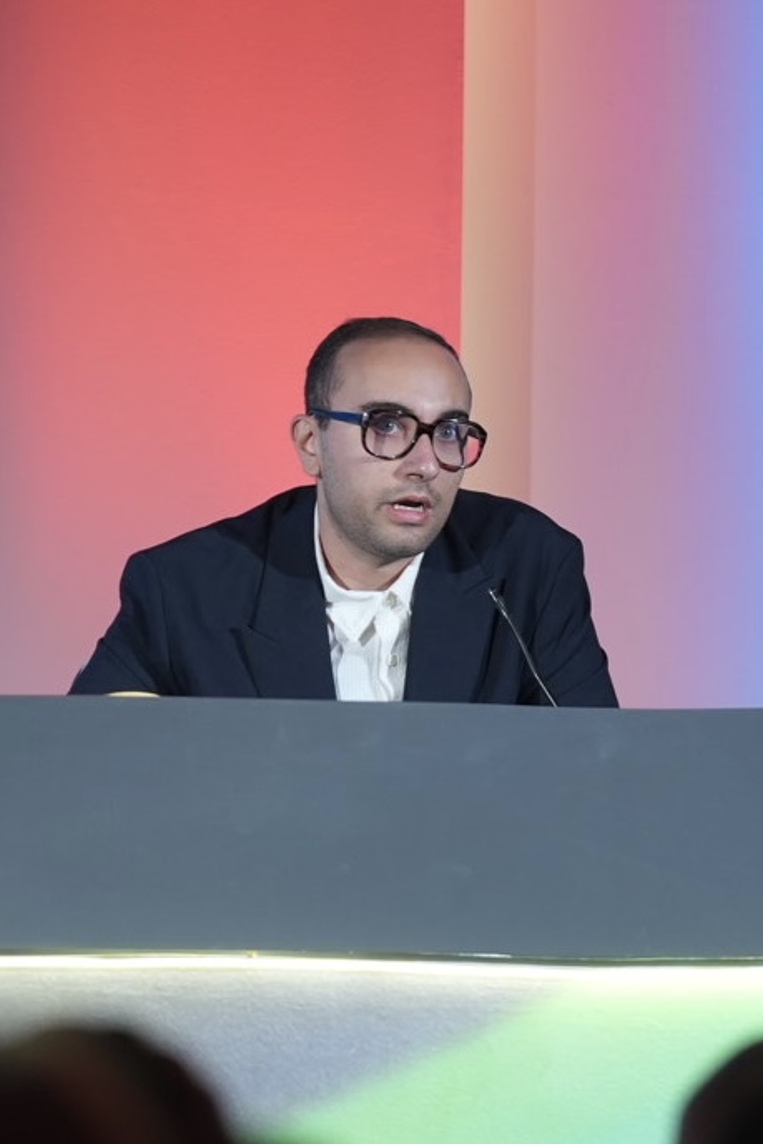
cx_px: 382
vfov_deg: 10.1
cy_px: 572
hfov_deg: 6.7
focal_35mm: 204
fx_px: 6482
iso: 500
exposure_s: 1/125
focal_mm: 136
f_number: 2.8
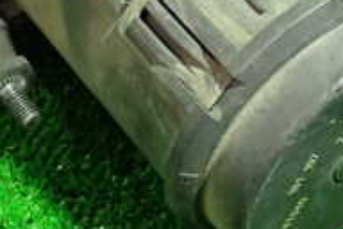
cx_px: 148
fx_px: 1362
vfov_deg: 9.4
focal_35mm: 143
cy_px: -81
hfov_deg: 14.3
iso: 800
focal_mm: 7.84
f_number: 2.9
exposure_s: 1/20
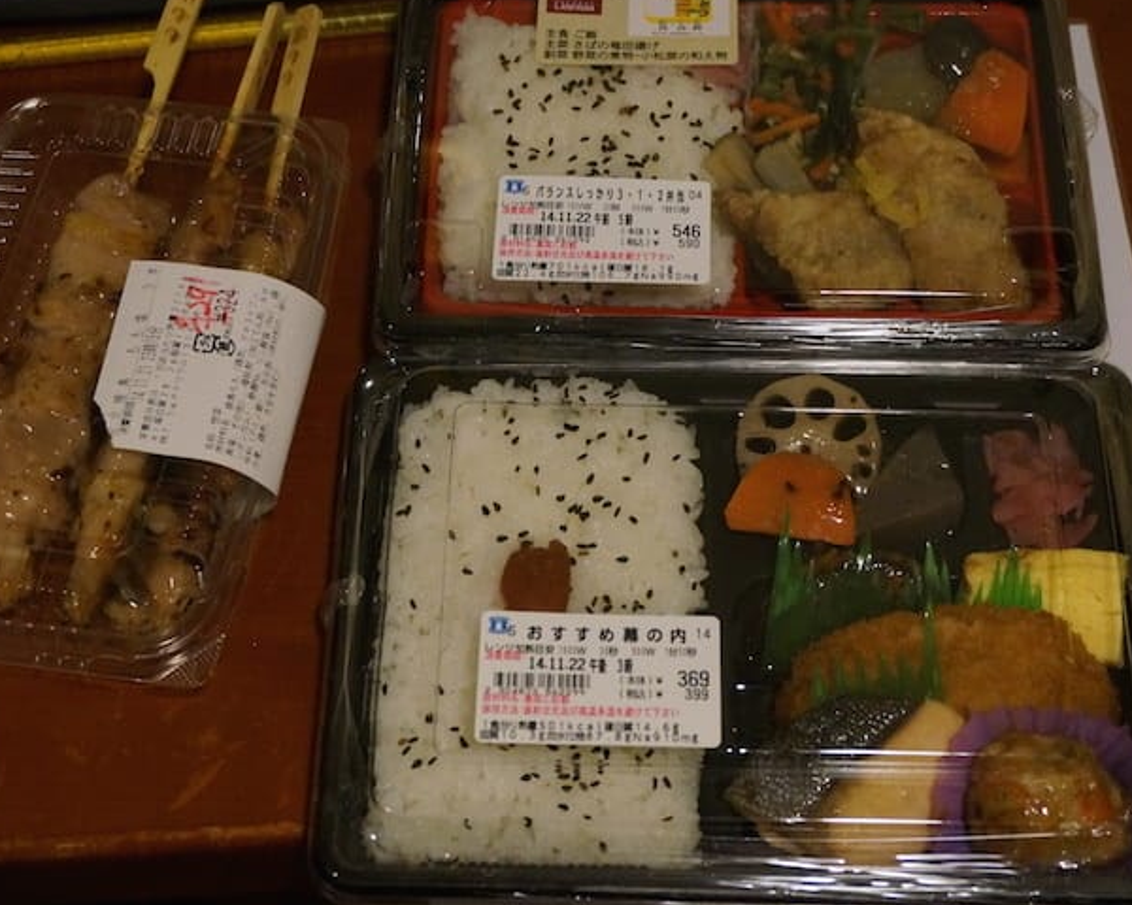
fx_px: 2199
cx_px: 579
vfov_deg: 23.3
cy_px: 443
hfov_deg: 28.9
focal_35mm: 66
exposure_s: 1/100
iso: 3200
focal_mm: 35
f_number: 5.6
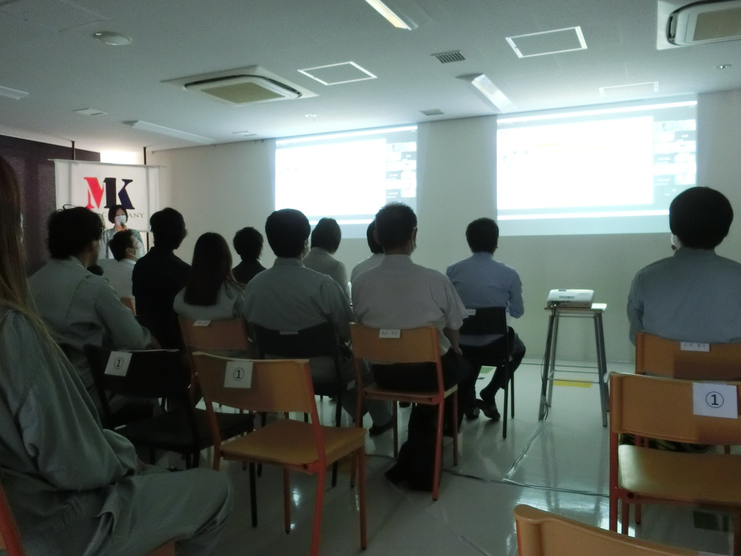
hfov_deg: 61.7
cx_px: 370
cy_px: 278
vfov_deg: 48.2
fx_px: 621
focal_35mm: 29
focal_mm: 5.2
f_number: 3.7
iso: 800
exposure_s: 1/6
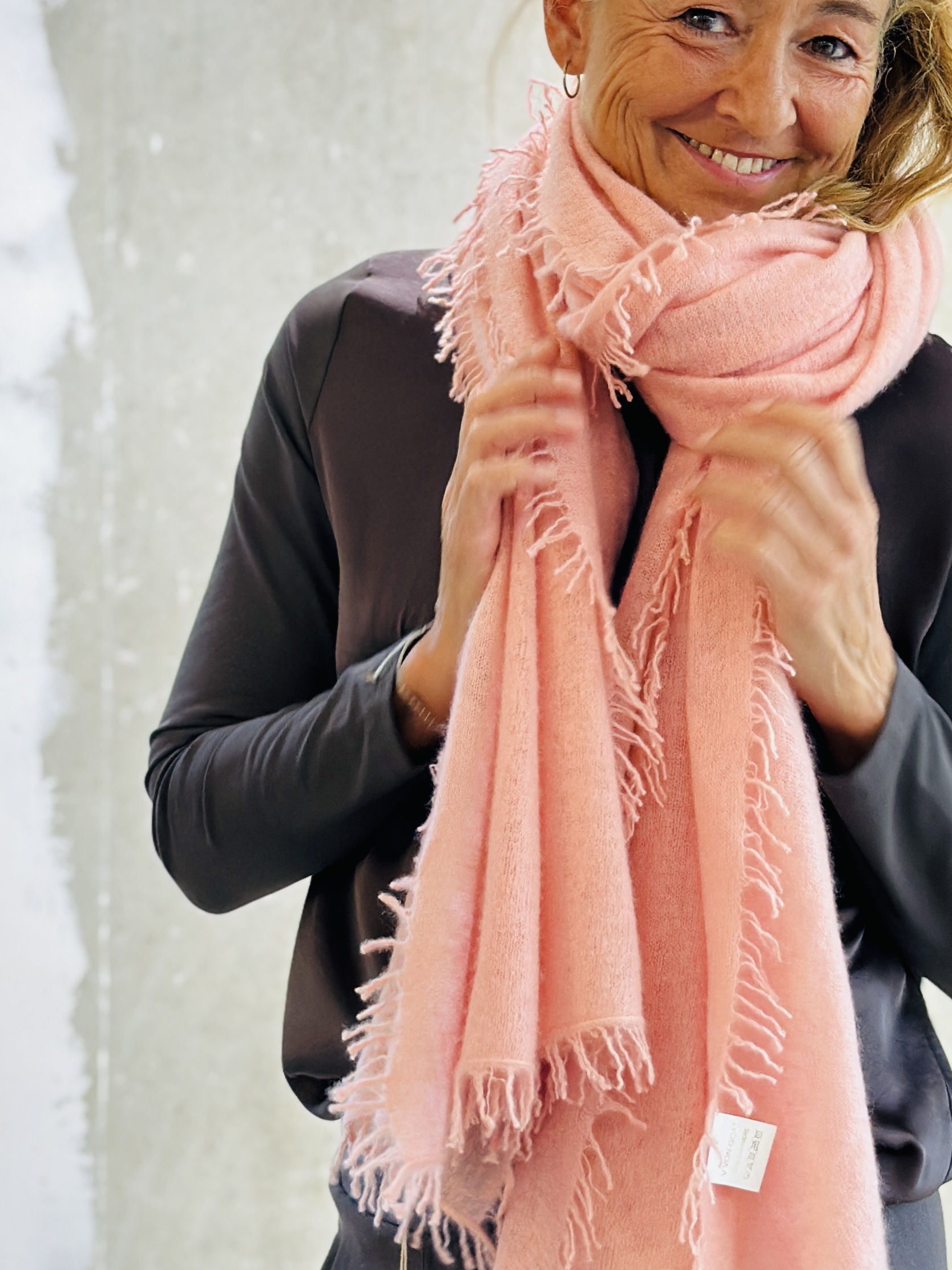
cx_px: 493
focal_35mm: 87
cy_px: 615
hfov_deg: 17.0
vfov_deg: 22.5
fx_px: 3191
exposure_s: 1/100
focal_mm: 6.86
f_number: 1.78
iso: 125
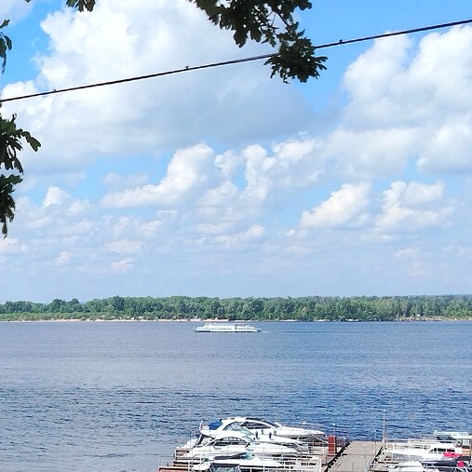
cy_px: 341
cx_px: 12
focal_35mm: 80
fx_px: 1234
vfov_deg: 21.5
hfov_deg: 21.0
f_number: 1.75
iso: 100
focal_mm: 5.25
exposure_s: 1/996
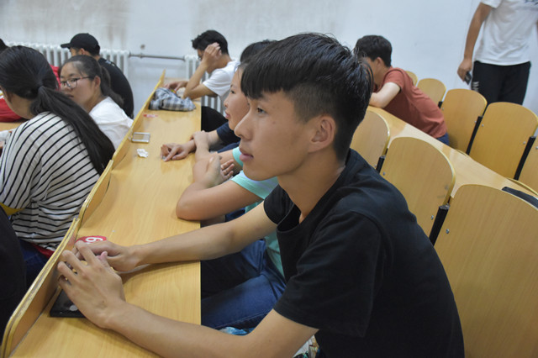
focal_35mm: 34
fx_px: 515
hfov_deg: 55.1
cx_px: 269
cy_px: 179
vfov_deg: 38.3
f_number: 3.8
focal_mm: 23
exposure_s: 1/60
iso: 3200
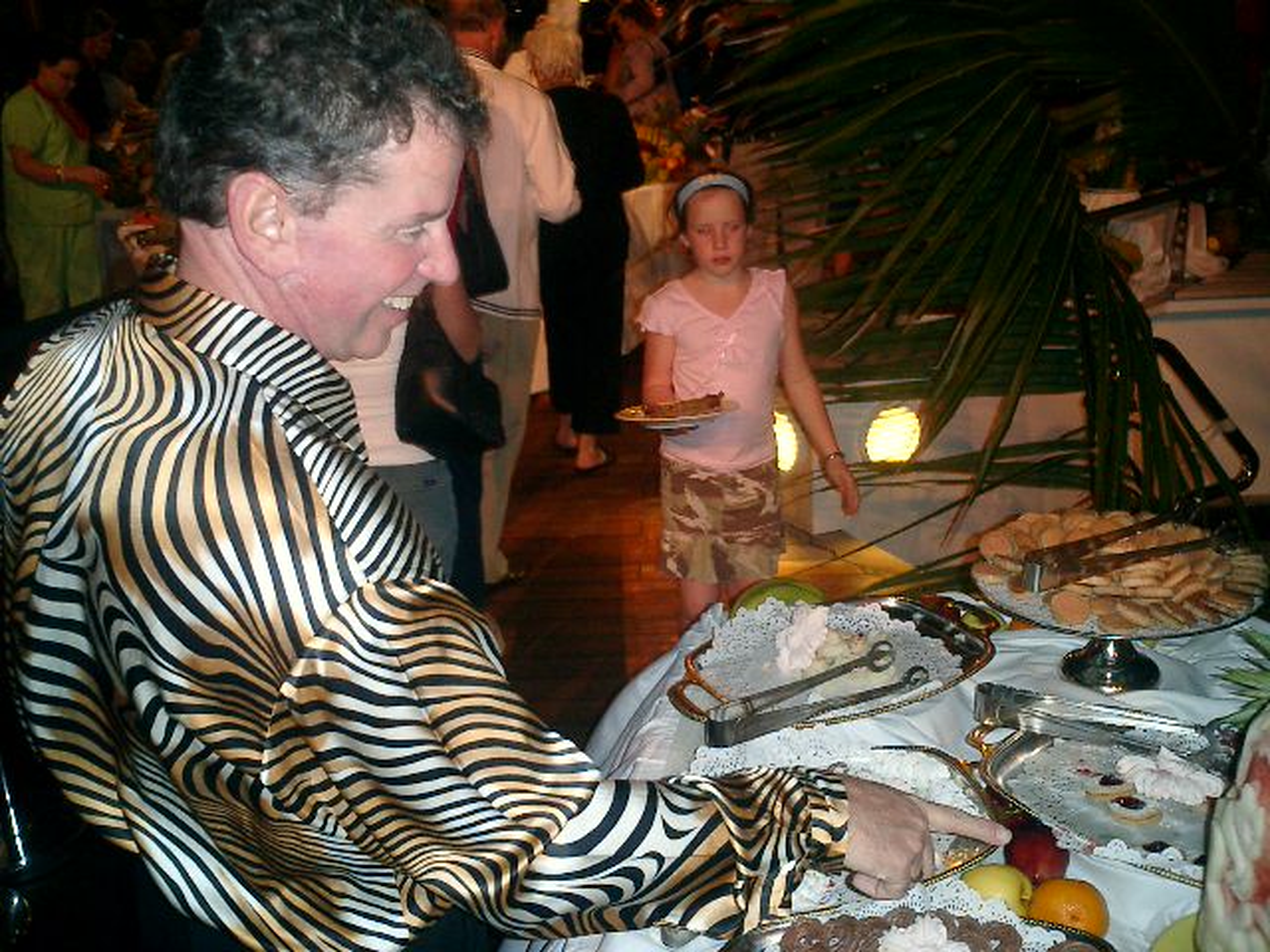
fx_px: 1321
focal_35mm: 36
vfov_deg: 39.7
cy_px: 476
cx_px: 635
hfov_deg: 51.4
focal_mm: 7.5
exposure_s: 1/30
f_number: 3.2
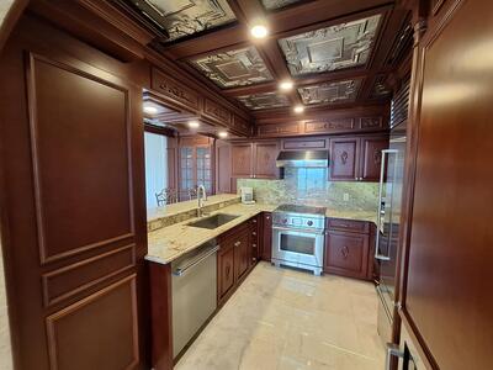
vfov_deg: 89.9
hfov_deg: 106.2
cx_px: 246
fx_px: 185
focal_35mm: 13
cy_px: 185
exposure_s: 1/40
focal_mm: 1.74
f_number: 2.2
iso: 125
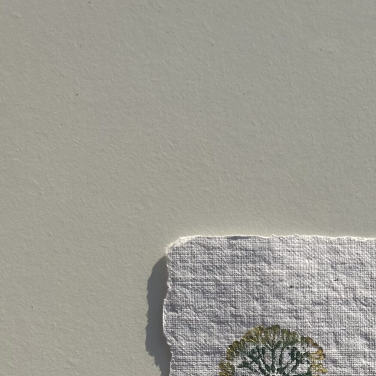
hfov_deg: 24.8
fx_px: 823
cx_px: 357
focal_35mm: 67
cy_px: 409
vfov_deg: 24.1
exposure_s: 1/7463
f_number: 1.5
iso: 50
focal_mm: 5.7
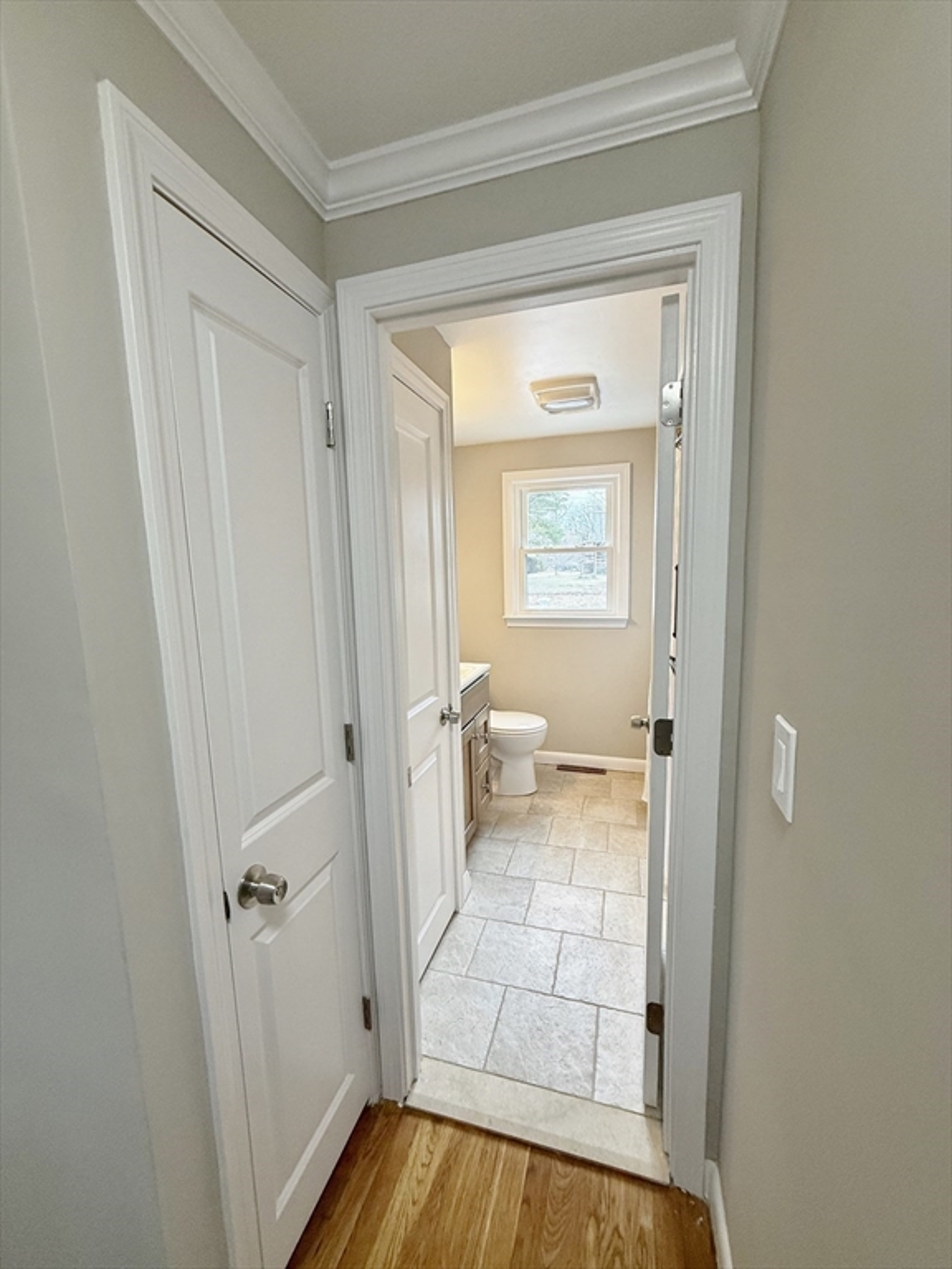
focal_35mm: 14
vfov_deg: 102.1
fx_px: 513
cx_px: 476
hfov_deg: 85.7
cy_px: 634
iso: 160
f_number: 2.2
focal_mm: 2.22
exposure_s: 1/120
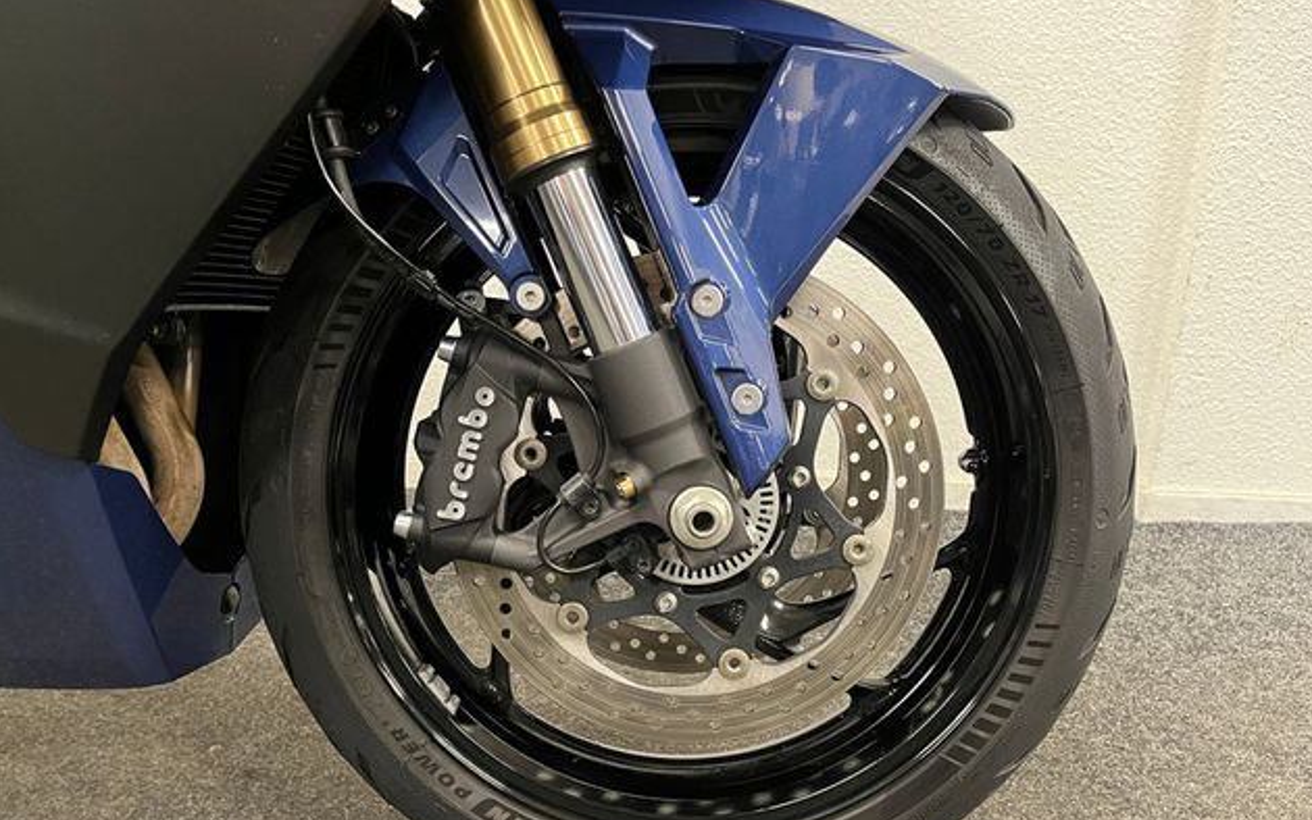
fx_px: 1001
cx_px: 660
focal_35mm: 28
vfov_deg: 44.5
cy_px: 445
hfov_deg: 66.5
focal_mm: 5.1
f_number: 1.6
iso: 400
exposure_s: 1/33
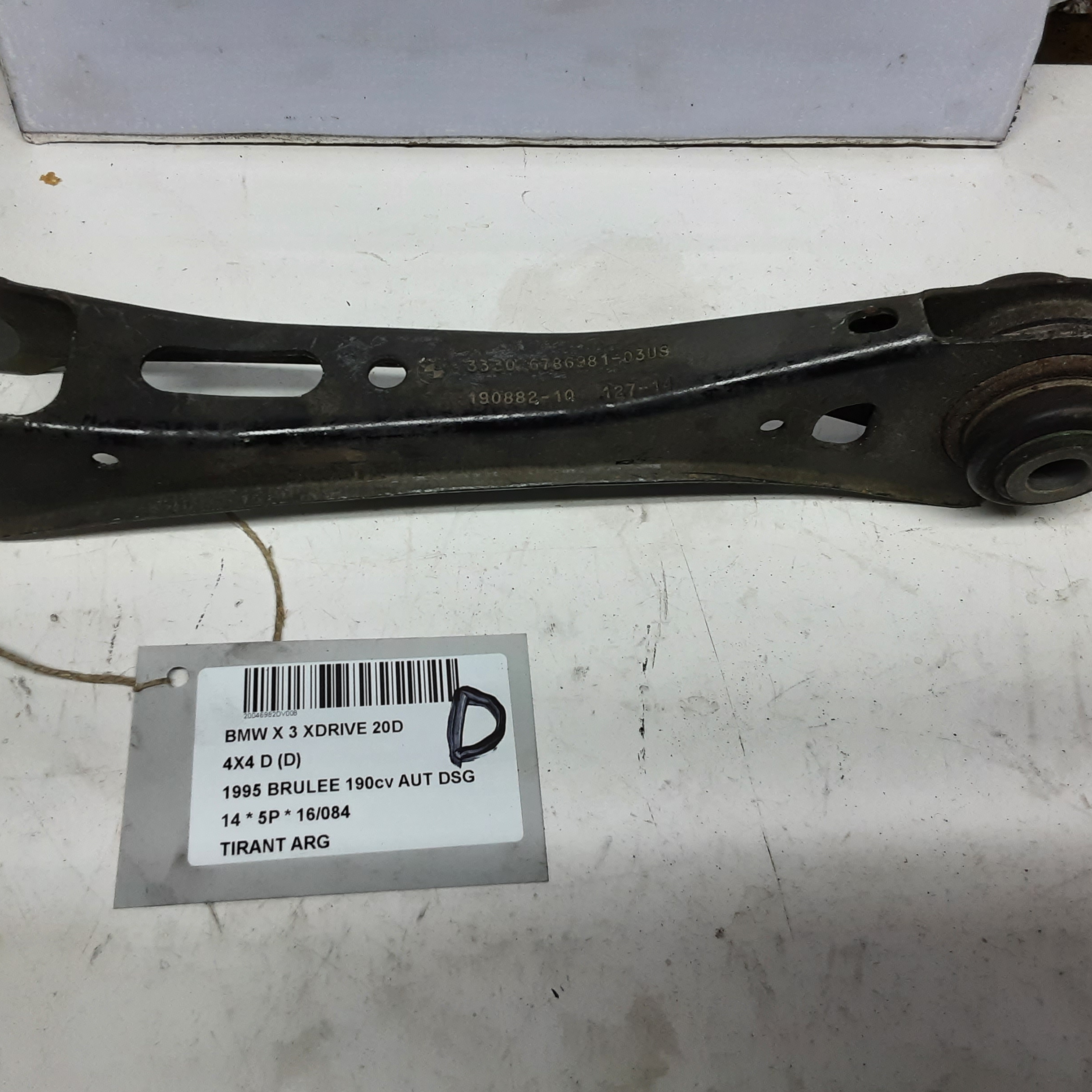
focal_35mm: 32
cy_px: 548
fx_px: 1142
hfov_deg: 51.0
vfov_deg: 51.1
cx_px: 492
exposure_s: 1/120
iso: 80
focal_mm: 2.91
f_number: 1.9
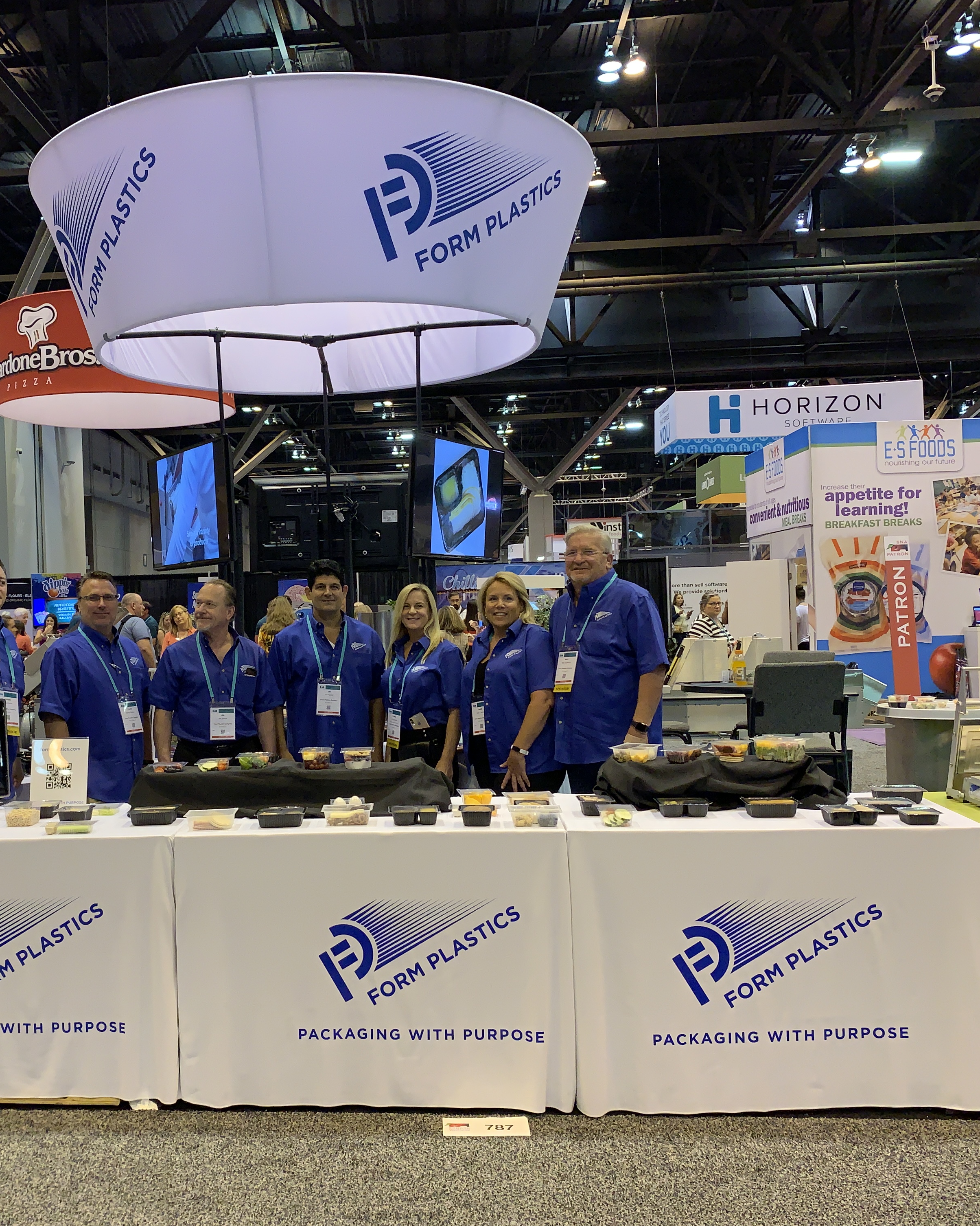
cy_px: 614
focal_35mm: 34
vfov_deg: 52.8
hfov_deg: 42.9
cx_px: 343
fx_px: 1233
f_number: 1.8
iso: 160
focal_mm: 4.25
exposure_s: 1/60
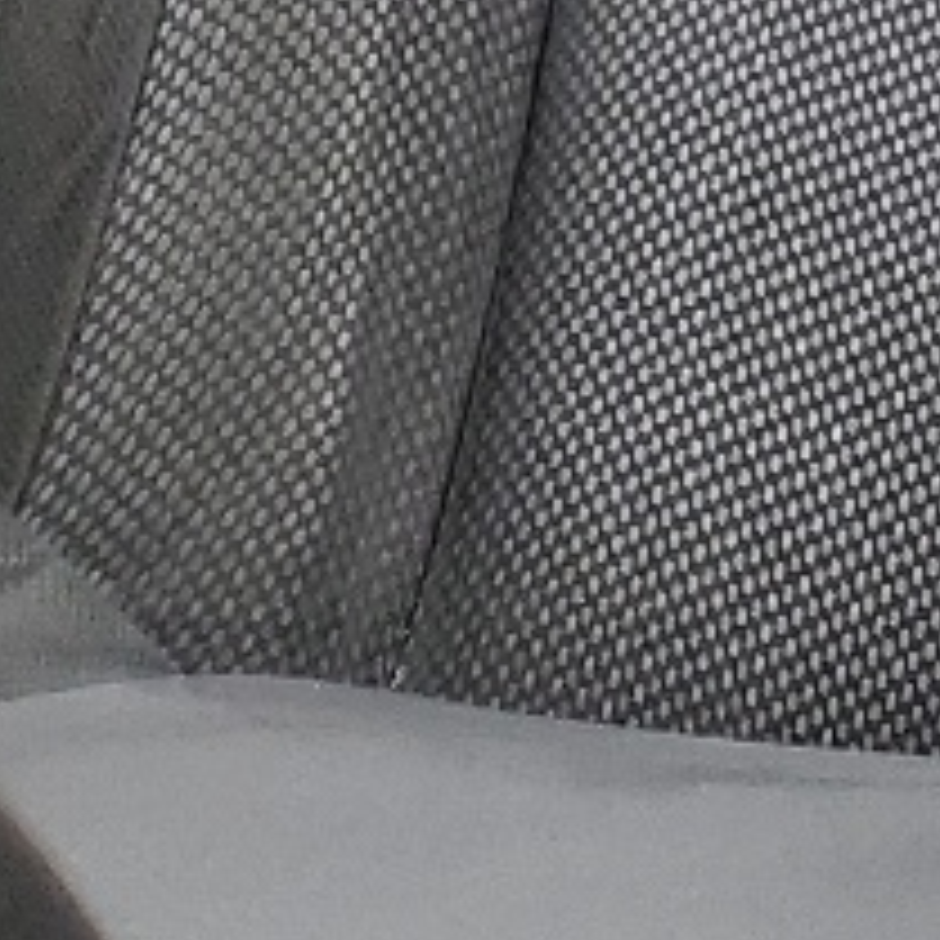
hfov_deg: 8.5
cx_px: 2721
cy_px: -1444
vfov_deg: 8.8
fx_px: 5407
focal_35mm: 176
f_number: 1.5
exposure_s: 1/120
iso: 52
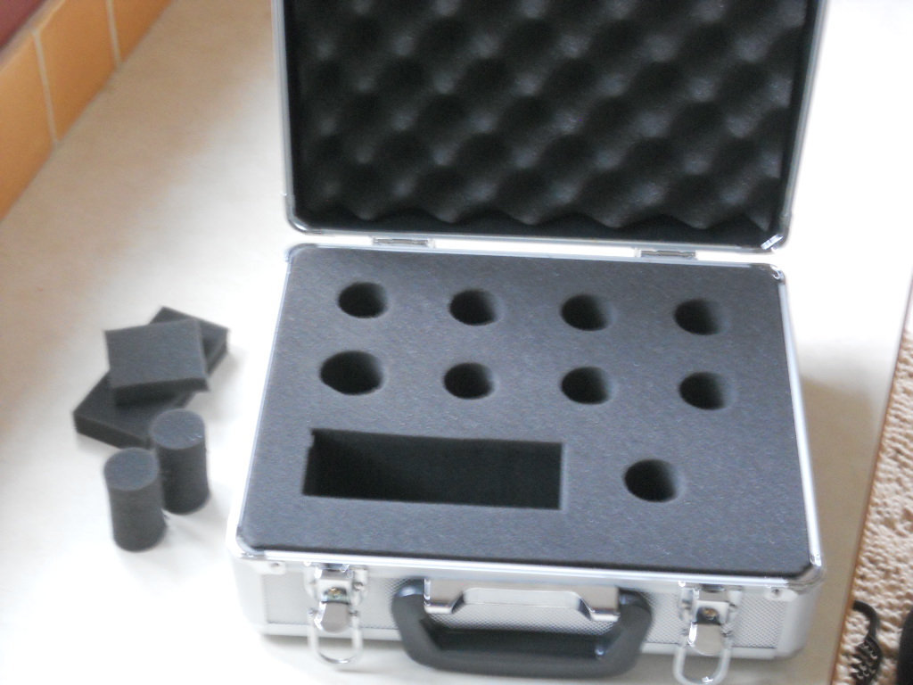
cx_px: 456
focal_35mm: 65
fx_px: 1714
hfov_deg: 29.8
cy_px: 342
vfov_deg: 22.6
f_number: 5.3
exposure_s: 1/15
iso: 400
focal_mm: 11.7
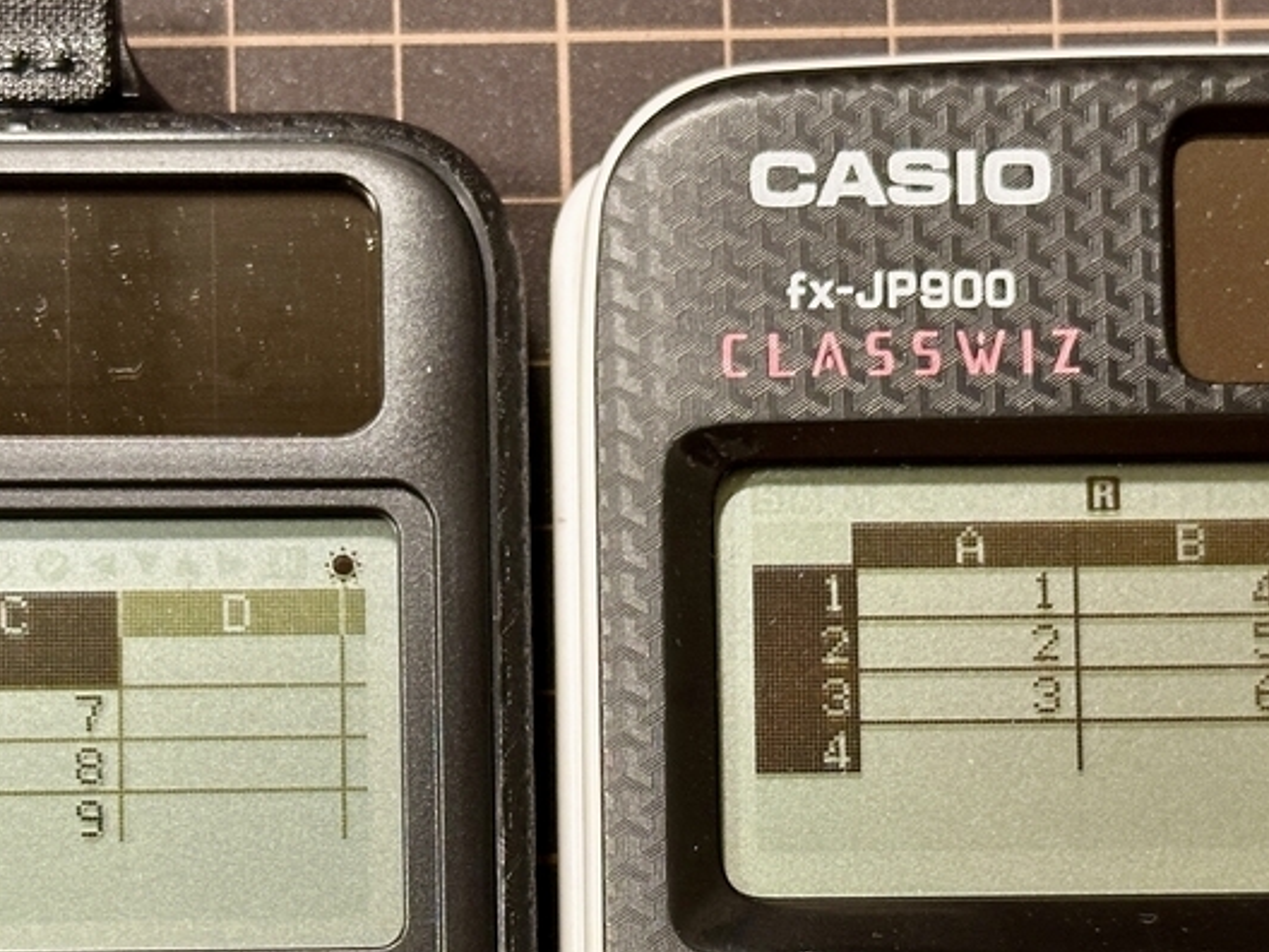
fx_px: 3996
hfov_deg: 18.0
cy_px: 935
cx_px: 574
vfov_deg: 13.4
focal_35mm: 109
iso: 250
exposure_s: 1/60
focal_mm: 6.86
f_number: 1.78
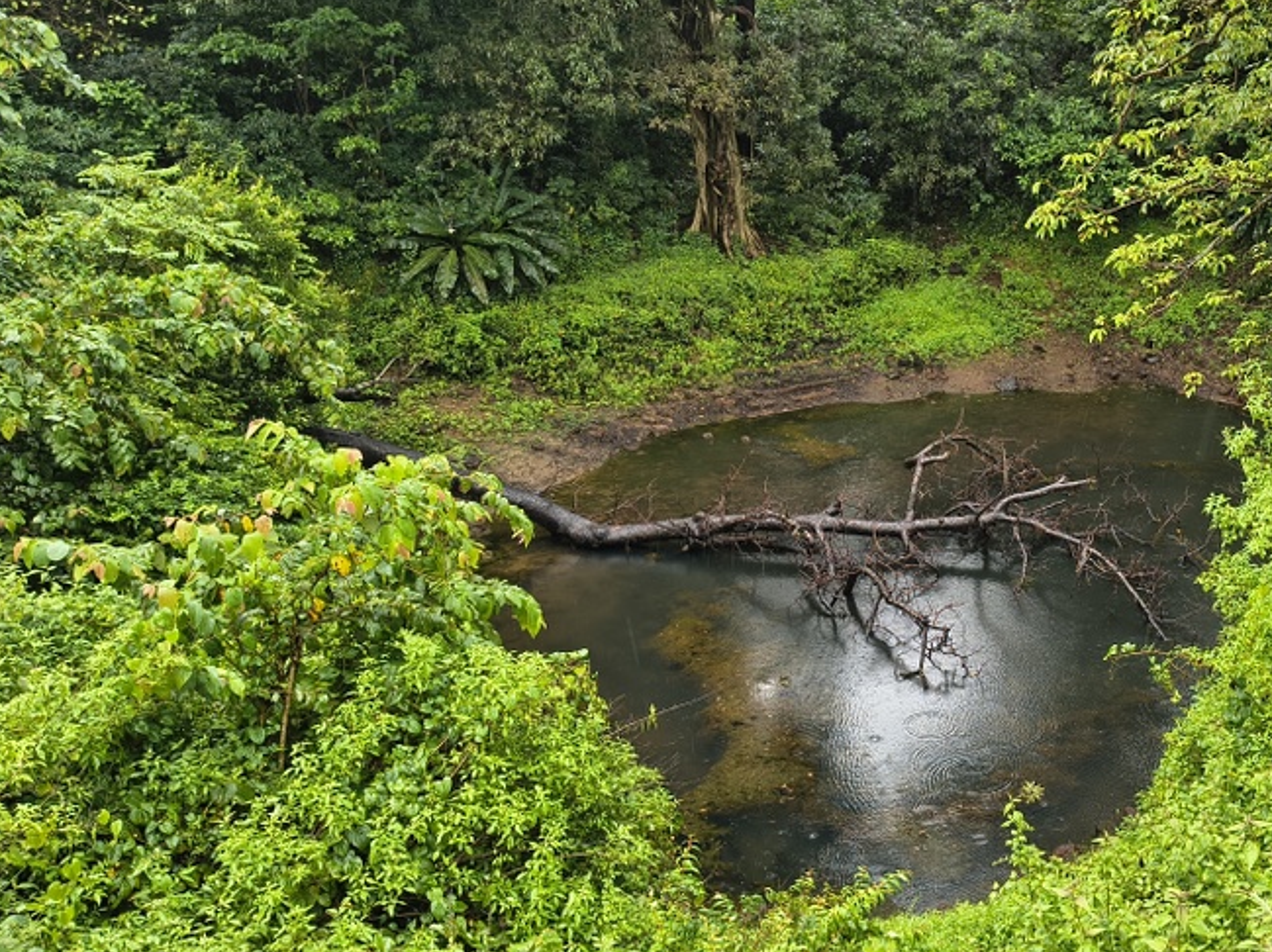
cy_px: 409
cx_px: 927
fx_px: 1359
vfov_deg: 38.6
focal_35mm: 37
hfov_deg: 48.5
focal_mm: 5.56
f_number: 1.8
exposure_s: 1/147
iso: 100
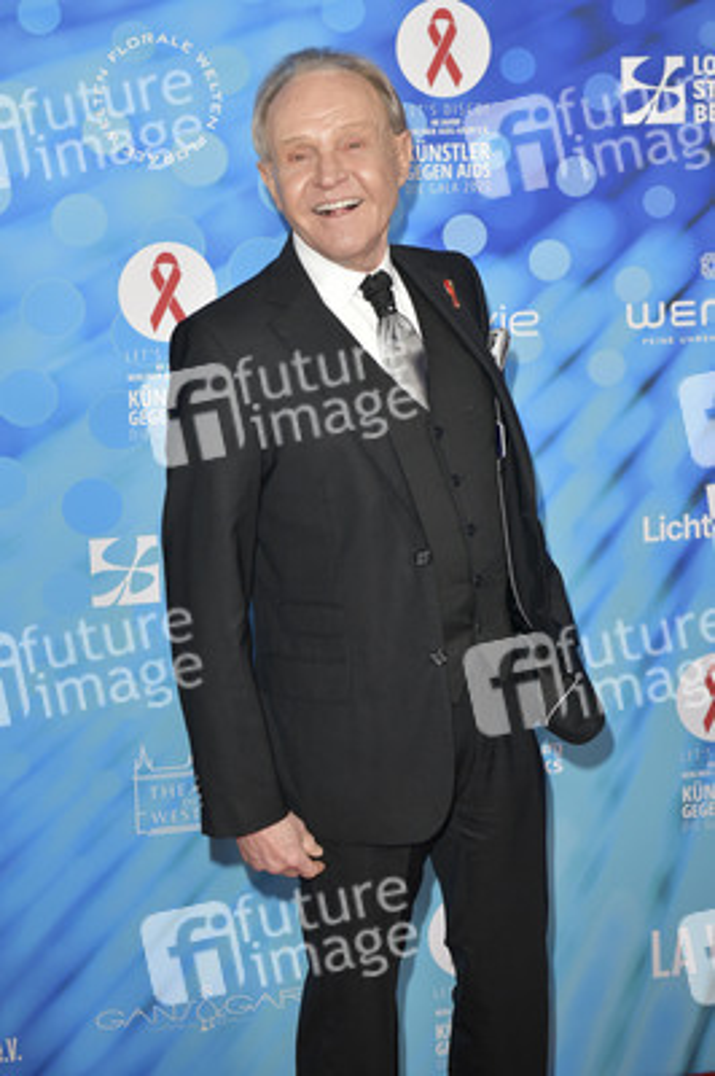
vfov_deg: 30.5
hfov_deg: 20.6
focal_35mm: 66
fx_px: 1970
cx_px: 358
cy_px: 538
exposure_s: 1/200
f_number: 5.6
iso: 1600
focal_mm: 66
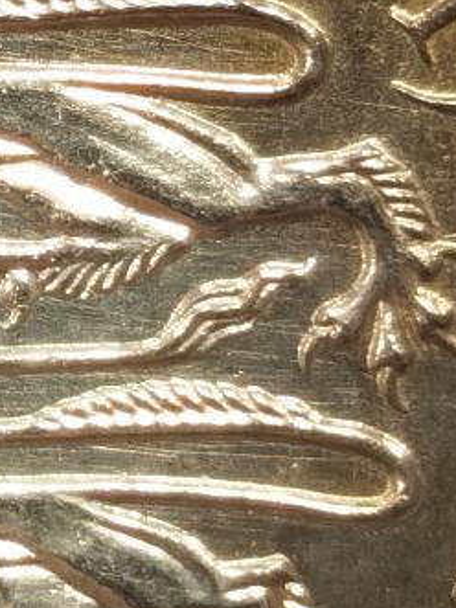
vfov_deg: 6.7
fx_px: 5167
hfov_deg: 5.0
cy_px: -97
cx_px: -61
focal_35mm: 294
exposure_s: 1/100
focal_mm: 5.56
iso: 125
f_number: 16
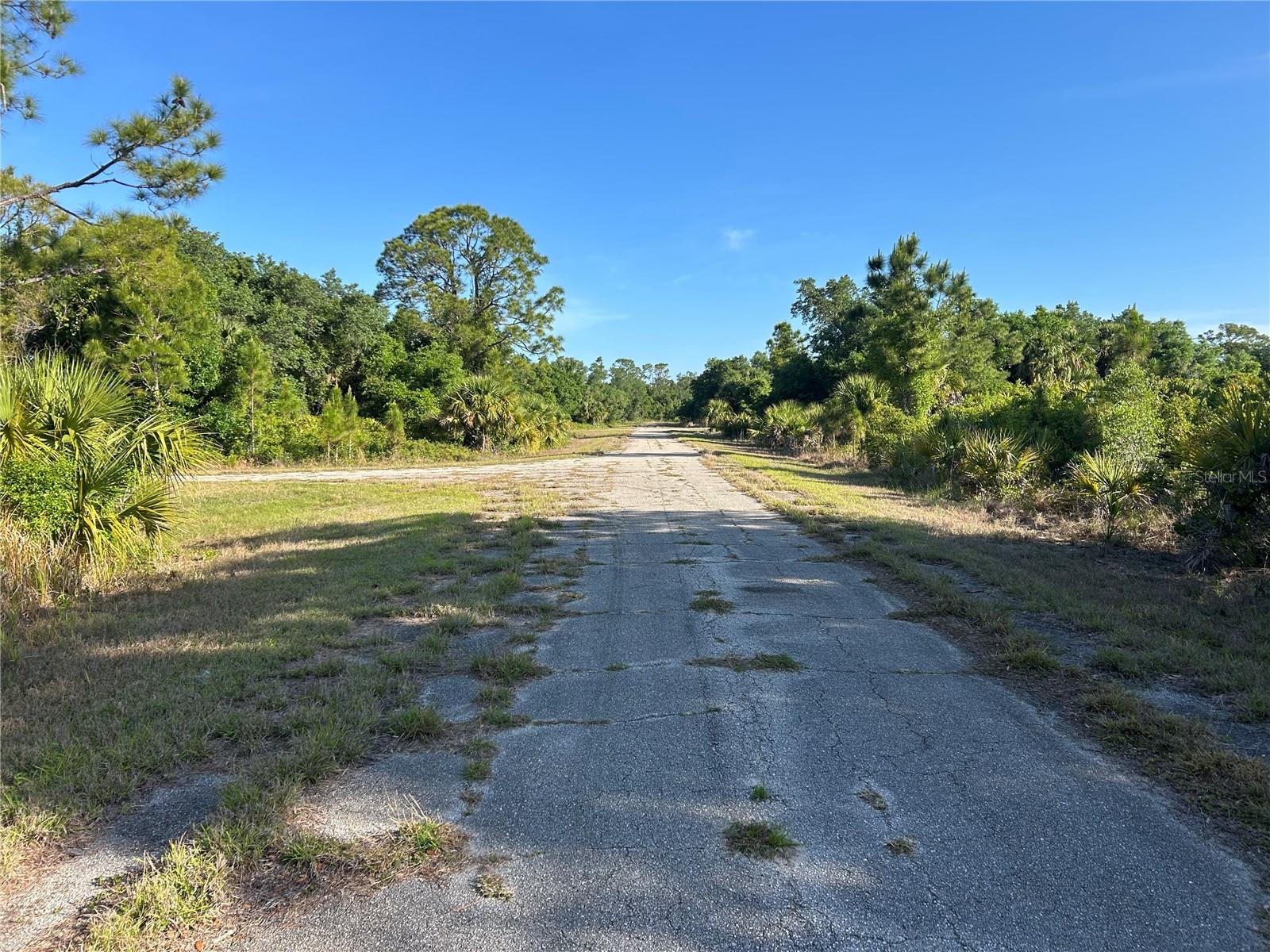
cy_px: 476
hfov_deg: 67.3
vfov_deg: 53.1
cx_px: 635
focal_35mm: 26
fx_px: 954
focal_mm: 5.7
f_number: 1.5
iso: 50
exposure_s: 1/2252
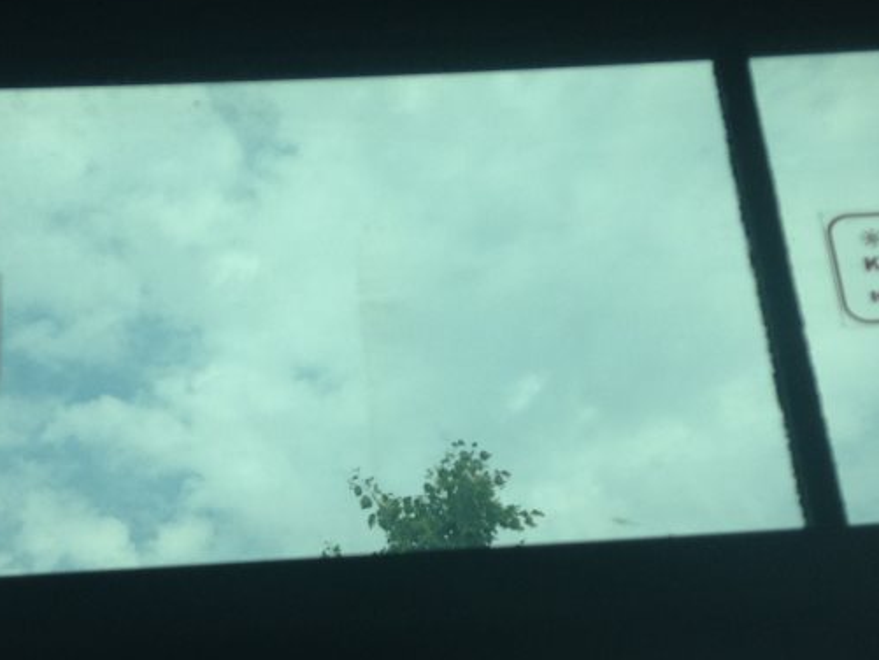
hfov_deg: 24.7
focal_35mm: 79
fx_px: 2007
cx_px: 374
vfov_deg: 18.4
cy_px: 595
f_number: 2.4
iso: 50
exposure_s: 1/1550
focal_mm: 4.12
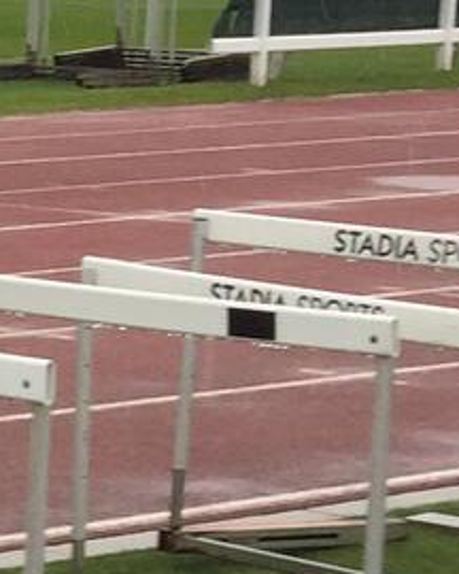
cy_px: 568
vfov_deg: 10.1
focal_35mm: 189
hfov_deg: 6.9
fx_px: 3209
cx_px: -1133
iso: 32
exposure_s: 1/384
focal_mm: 4.15
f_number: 2.2
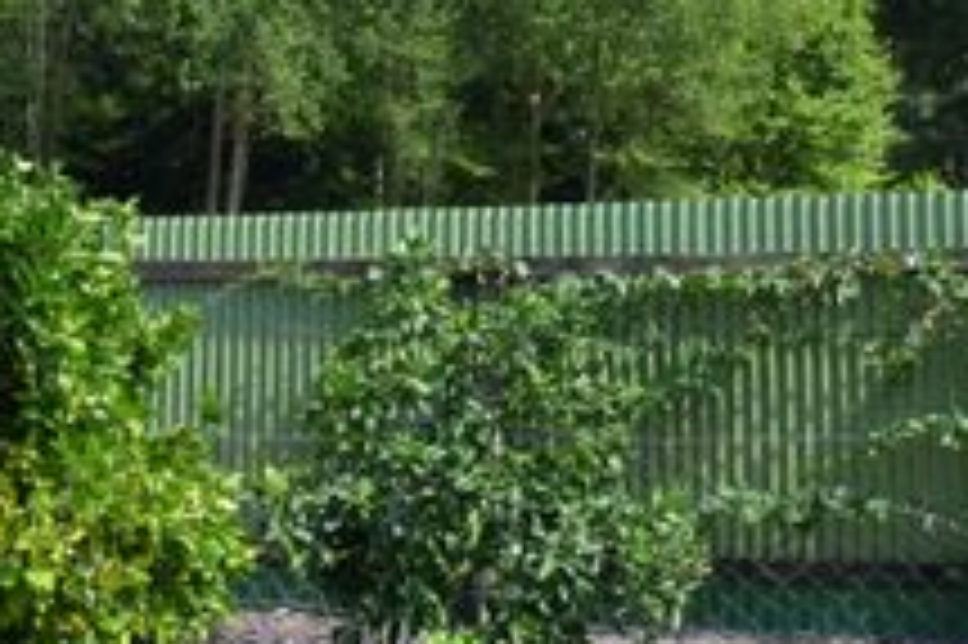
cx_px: 410
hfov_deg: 33.9
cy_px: 187
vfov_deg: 22.8
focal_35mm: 59
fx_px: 1585
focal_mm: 18
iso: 200
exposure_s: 1/200
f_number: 7.1
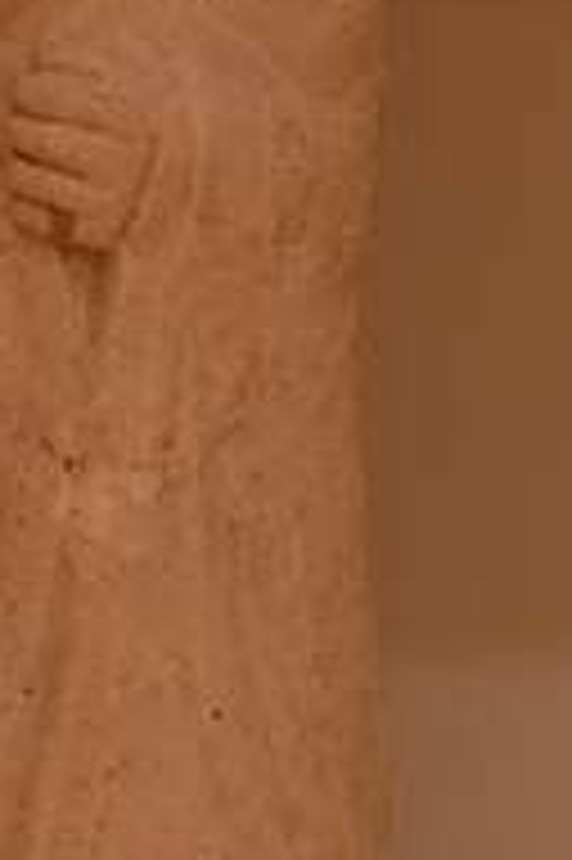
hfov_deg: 3.2
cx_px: -108
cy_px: 311
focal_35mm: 427
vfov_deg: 4.8
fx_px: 10195
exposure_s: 1/80
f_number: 5
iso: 1000
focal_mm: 82
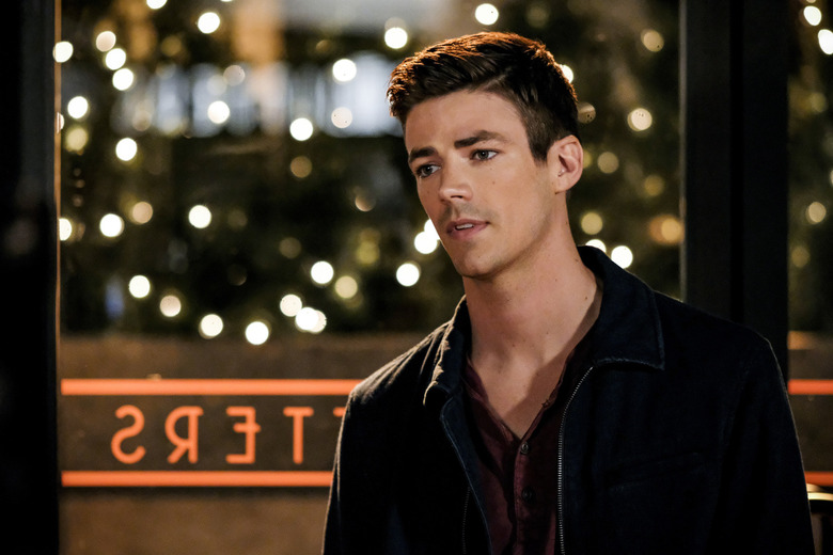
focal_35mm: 135
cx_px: 416
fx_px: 3124
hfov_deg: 15.2
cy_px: 278
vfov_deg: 10.2
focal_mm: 90
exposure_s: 1/125
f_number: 2
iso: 6400
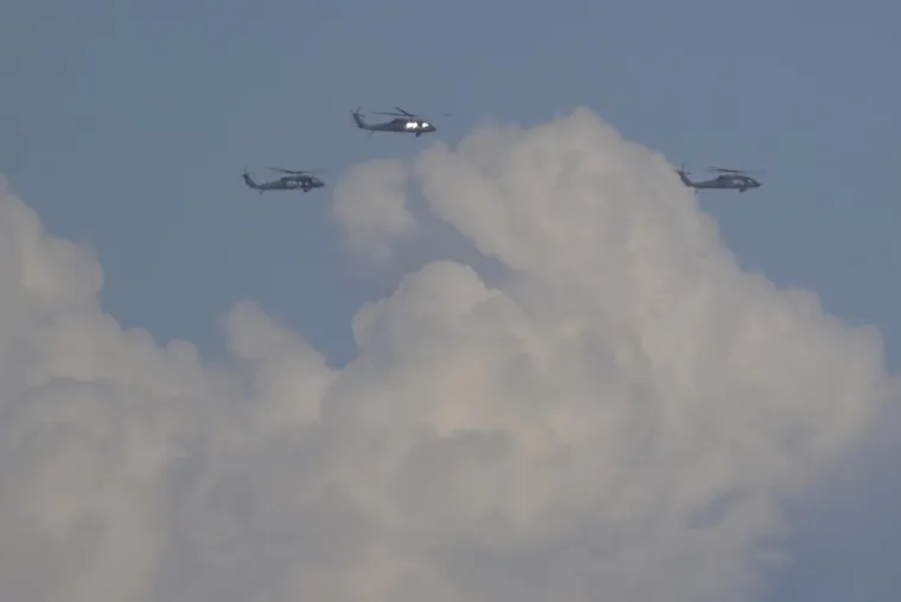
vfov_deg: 3.4
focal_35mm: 400
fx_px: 10018
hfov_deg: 5.1
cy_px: 301
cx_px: 450
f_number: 4
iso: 200
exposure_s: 1/8000
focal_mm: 400
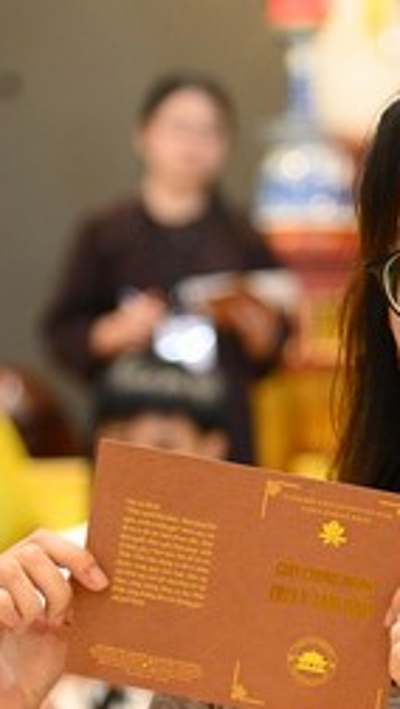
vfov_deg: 9.3
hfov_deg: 5.2
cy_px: 501
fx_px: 4369
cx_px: 400
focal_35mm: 232
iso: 3200
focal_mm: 86
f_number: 4
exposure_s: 1/160
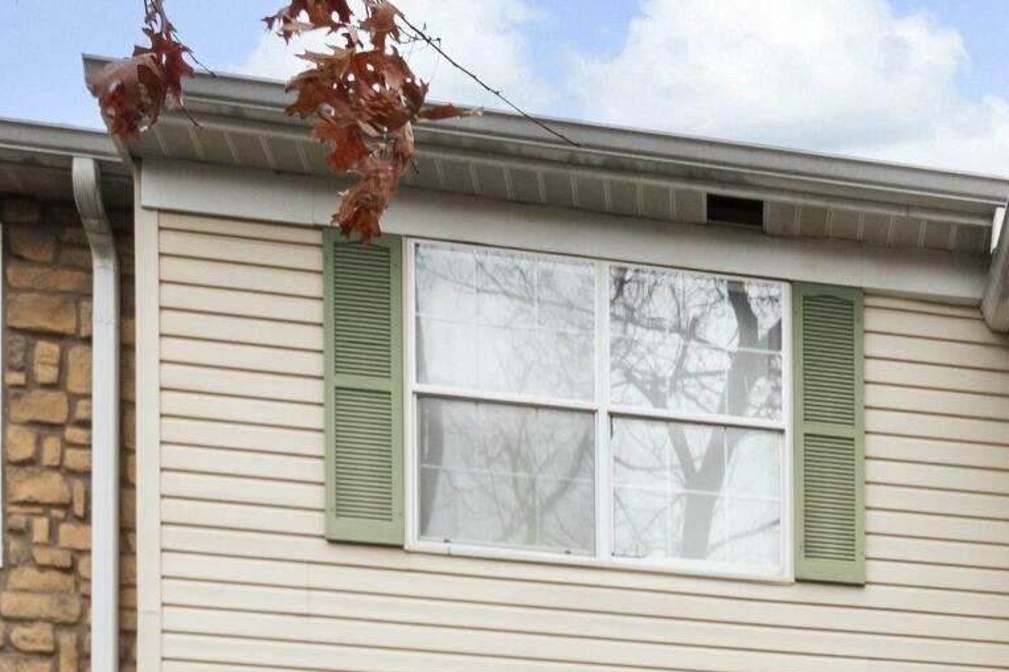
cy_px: 1111
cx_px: 1198
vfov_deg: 19.0
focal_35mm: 59
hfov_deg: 29.4
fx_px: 1653
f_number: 8
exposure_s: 1/20
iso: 250
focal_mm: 10
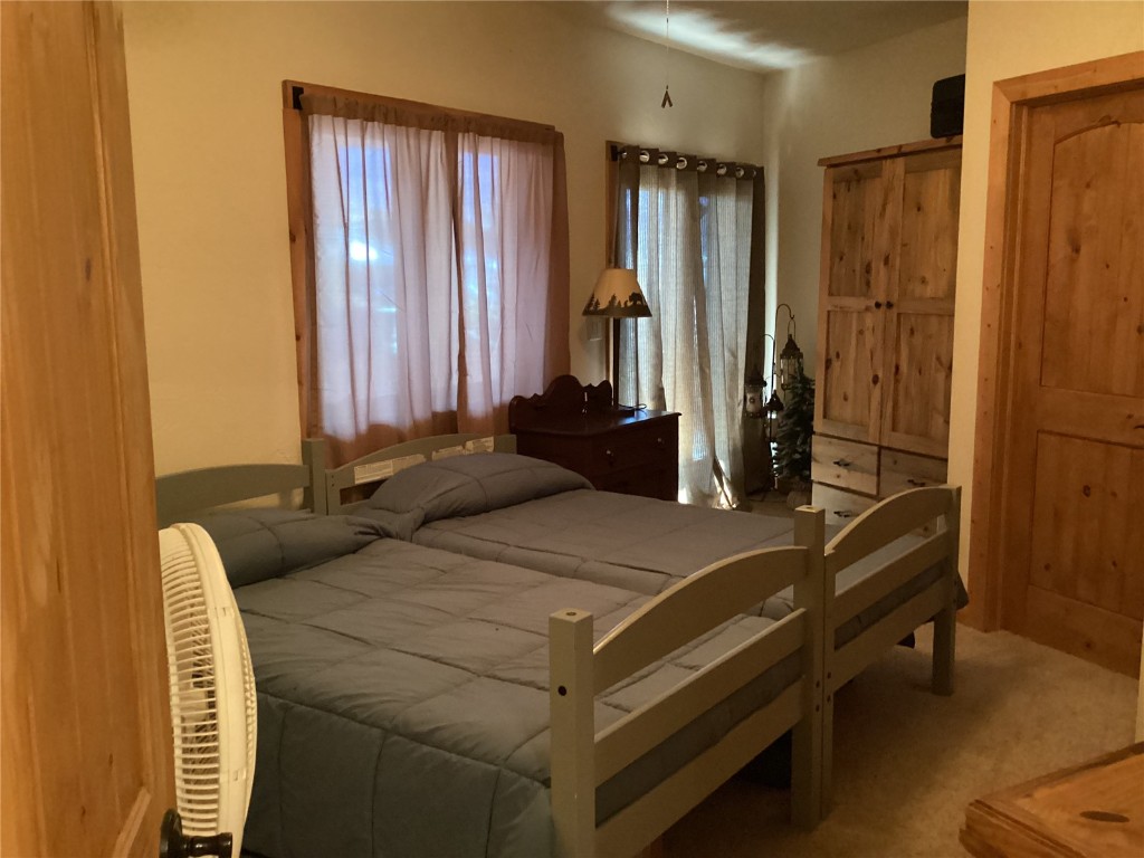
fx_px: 1024
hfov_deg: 58.4
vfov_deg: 45.4
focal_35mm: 31
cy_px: 429
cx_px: 572
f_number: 2.4
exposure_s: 1/24
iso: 640
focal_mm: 3.3
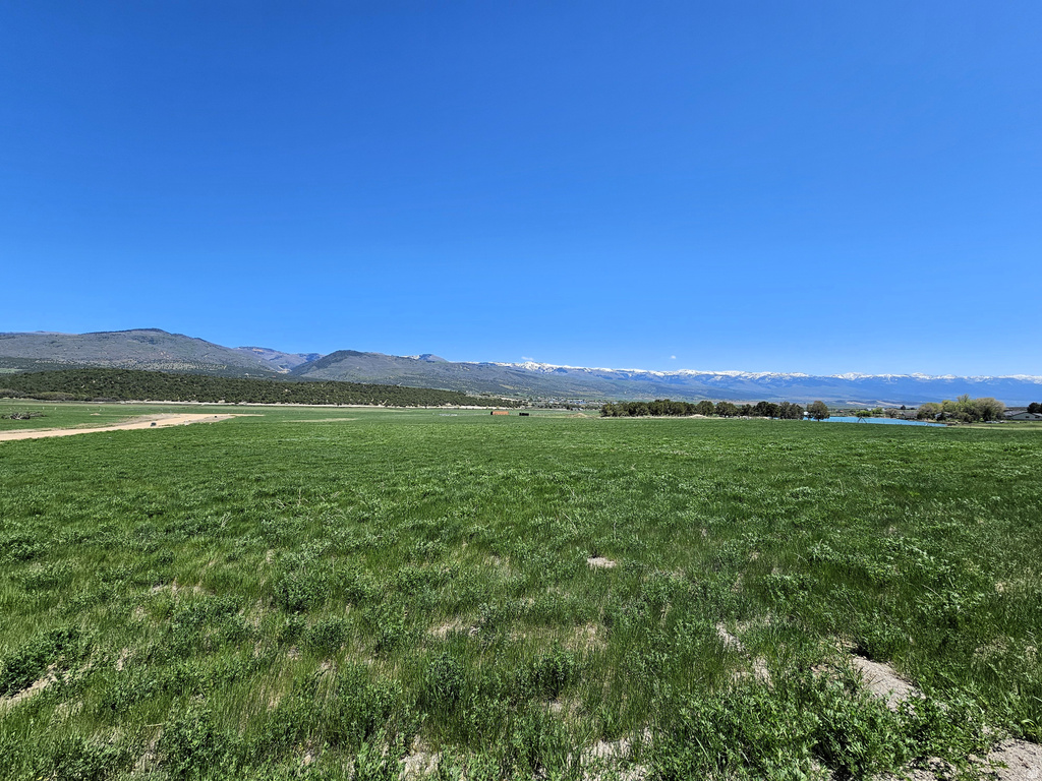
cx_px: 521
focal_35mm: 13
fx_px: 391
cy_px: 390
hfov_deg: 106.2
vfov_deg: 89.9
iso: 50
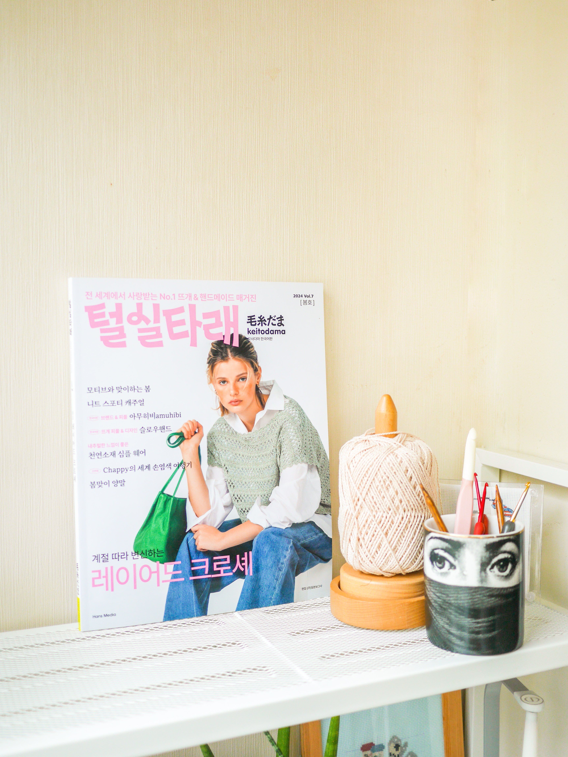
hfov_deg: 36.0
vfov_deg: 46.8
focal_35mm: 40
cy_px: 378
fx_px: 874
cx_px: 284
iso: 200
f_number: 1.7
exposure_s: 1/250
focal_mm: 20
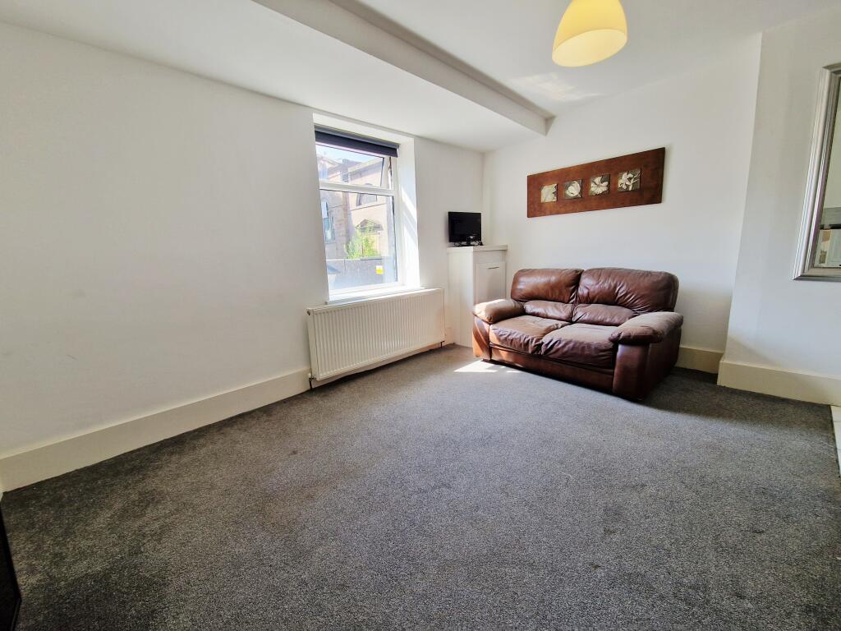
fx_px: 316
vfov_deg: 89.9
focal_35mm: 13
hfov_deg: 106.2
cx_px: 420
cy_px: 316
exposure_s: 1/116
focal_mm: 2.2
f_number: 2.2
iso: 50
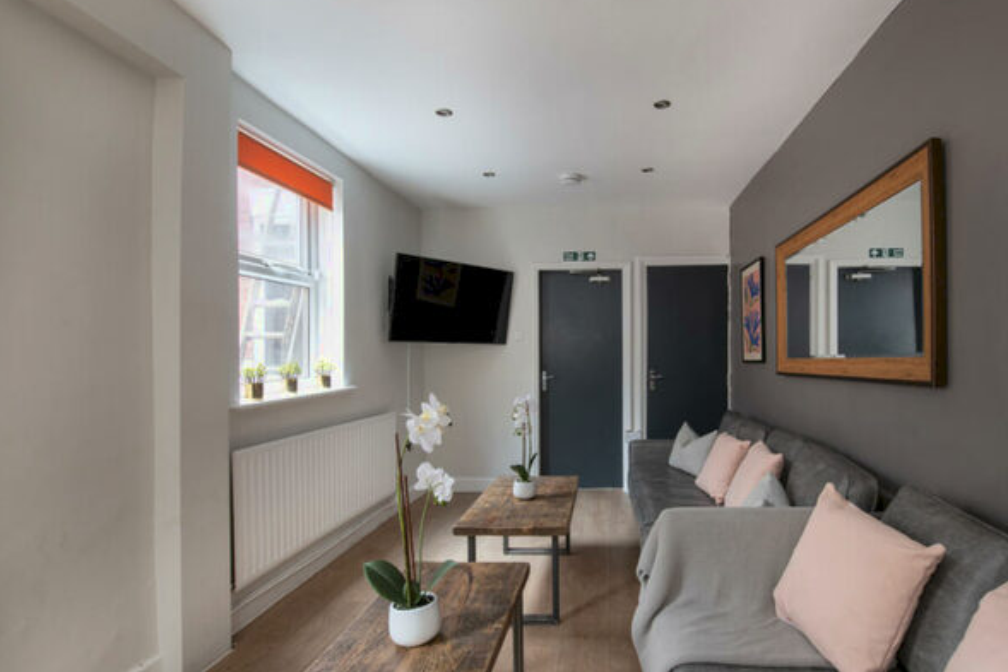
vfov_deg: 64.5
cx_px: 594
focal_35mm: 19
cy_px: 360
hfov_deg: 86.0
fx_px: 532
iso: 200
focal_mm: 16
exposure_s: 6
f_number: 11
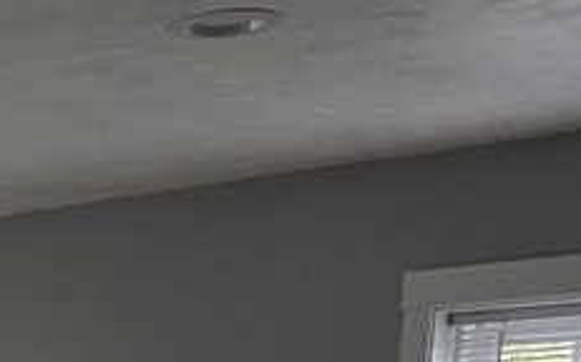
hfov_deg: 16.1
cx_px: -490
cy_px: 865
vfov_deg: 10.5
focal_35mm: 108
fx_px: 1709
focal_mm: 6.3
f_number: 1.7
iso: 125
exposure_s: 1/180
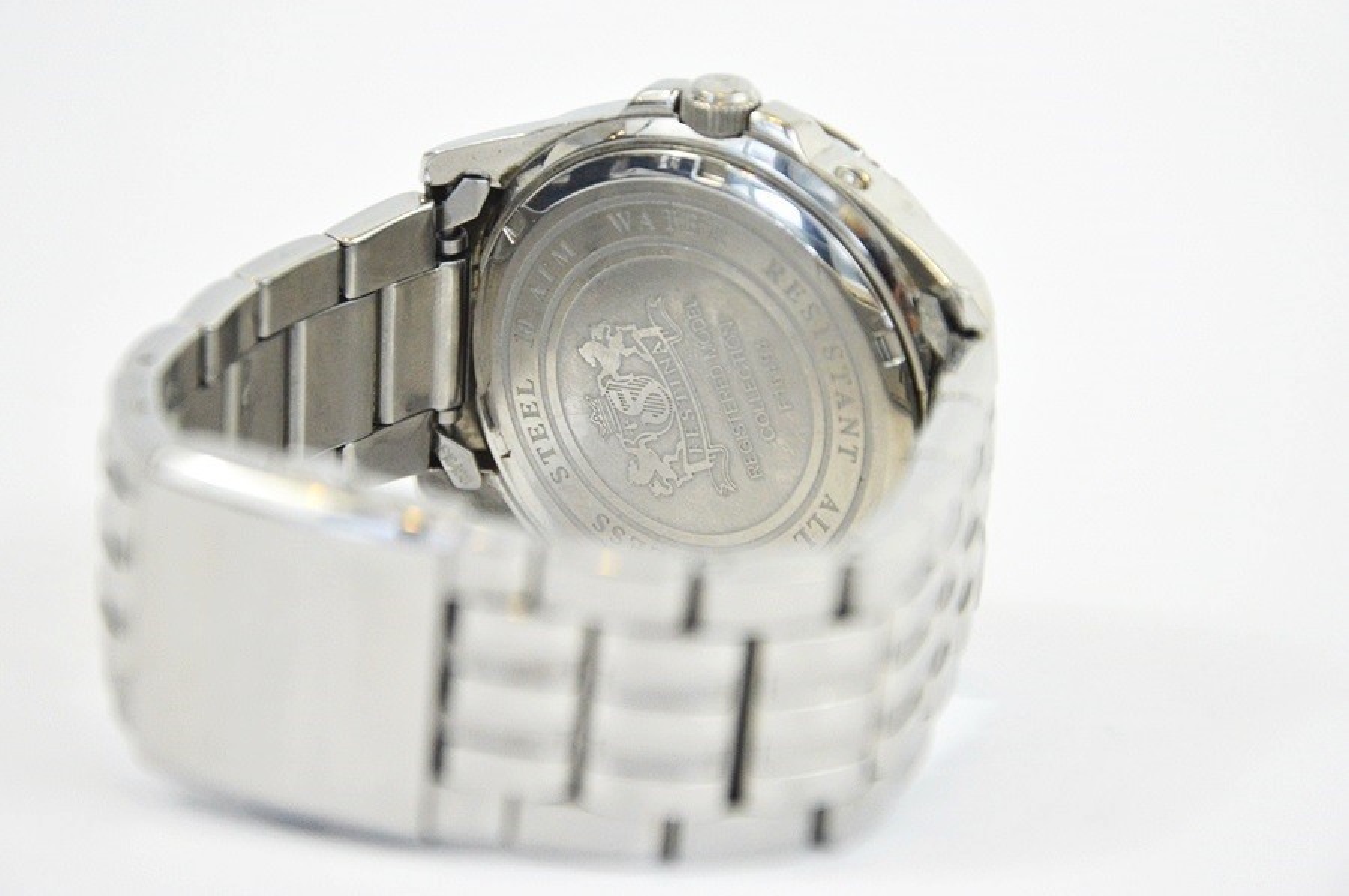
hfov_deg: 13.1
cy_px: 448
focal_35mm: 158
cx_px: 674
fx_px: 5895
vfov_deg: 8.7
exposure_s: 1/200
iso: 1600
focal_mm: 105
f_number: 5.6
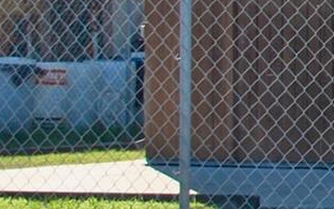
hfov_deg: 6.2
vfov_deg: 4.1
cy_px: -116
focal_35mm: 322
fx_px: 2934
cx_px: 883
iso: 100
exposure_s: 1/250
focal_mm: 32
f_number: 8
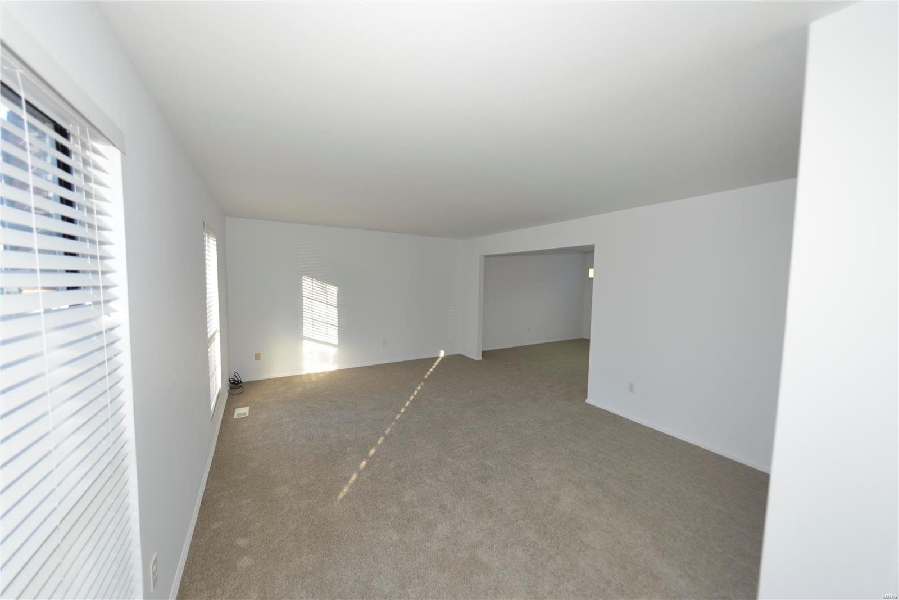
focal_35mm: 16
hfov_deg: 96.7
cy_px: 300
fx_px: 400
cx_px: 450
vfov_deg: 73.8
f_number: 4
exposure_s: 1/60
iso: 200
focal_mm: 16
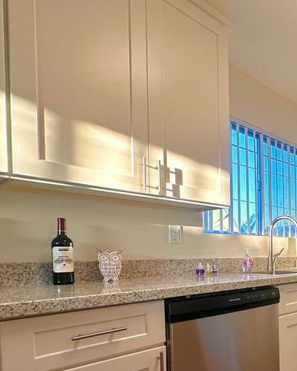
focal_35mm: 28
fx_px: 308
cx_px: 339
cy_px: 260
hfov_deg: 40.0
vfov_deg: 60.0
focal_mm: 2.22
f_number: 2.2
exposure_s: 1/120
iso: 40
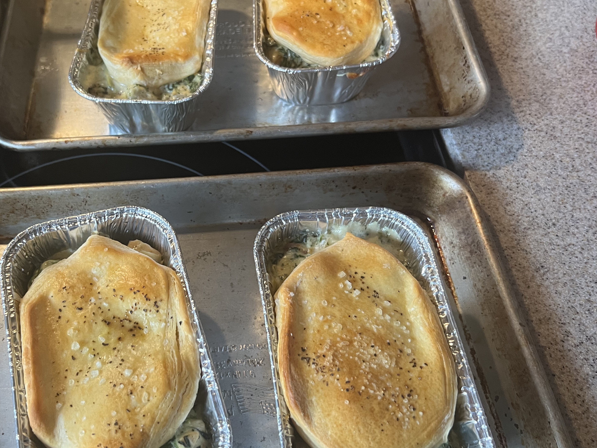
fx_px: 621
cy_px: 218
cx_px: 195
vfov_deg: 39.7
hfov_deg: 50.4
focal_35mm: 36
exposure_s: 1/60
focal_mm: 5.7
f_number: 1.5
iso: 200
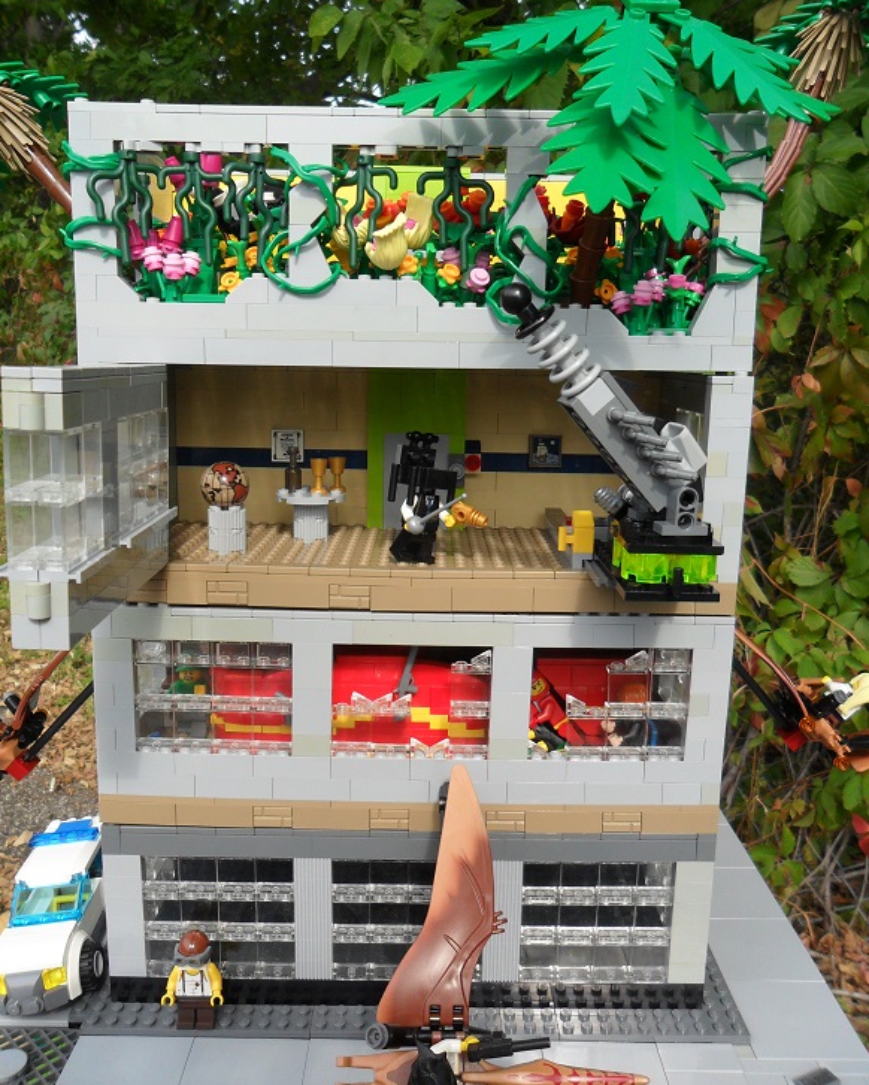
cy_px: 533
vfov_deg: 60.4
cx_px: 427
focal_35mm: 29
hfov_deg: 50.0
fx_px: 932
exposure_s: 1/500
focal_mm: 4.9
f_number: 3.5
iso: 100
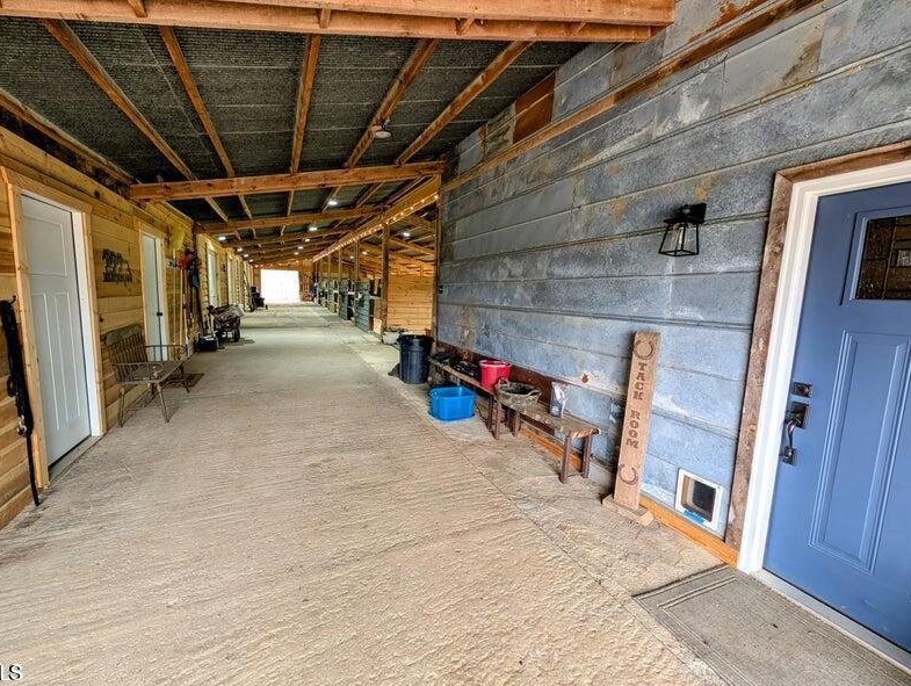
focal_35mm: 13
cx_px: 425
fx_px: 343
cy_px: 334
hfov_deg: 105.9
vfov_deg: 90.0
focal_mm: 2.02
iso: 66
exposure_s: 1/60
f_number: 1.7
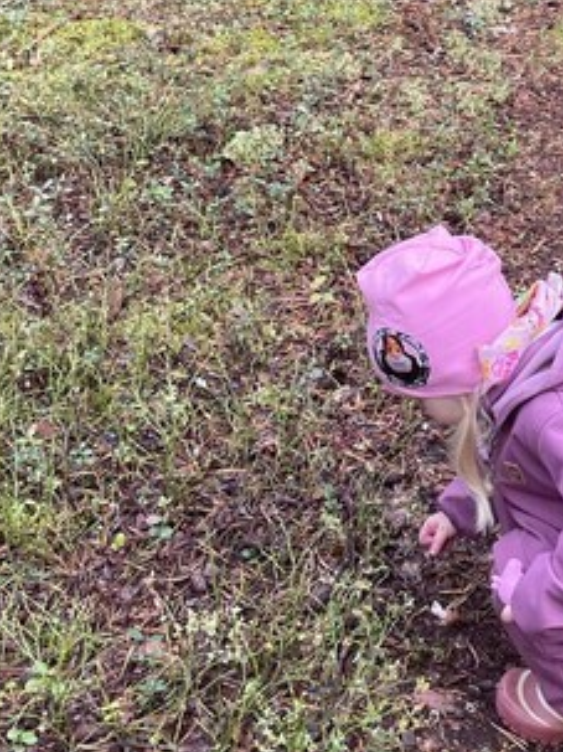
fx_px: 1432
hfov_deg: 21.2
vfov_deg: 27.6
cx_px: 603
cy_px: -5
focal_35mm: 66
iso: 64
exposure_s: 1/121
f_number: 1.6
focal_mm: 4.2
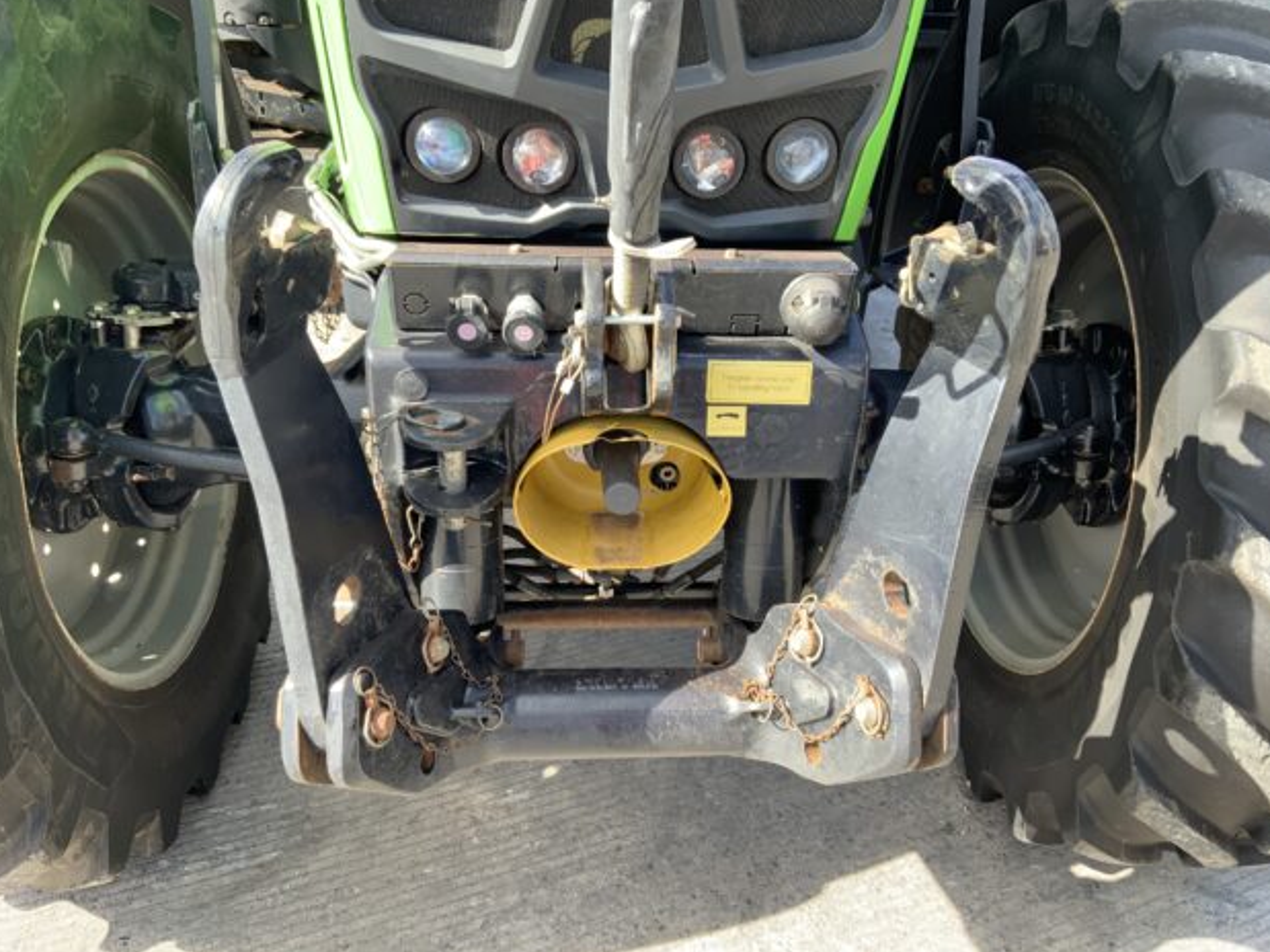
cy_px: 478
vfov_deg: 46.8
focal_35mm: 30
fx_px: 1100
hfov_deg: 60.0
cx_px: 644
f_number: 1.8
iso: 16
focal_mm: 3
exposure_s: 1/128
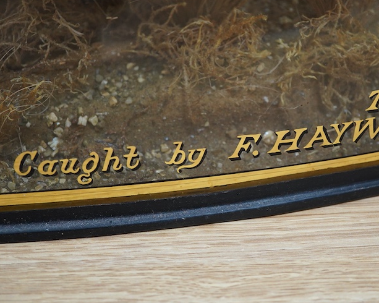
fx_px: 695
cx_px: 211
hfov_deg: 30.5
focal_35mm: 62
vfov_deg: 24.6
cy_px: 137
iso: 1600
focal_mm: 30
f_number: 3.5
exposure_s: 1/125
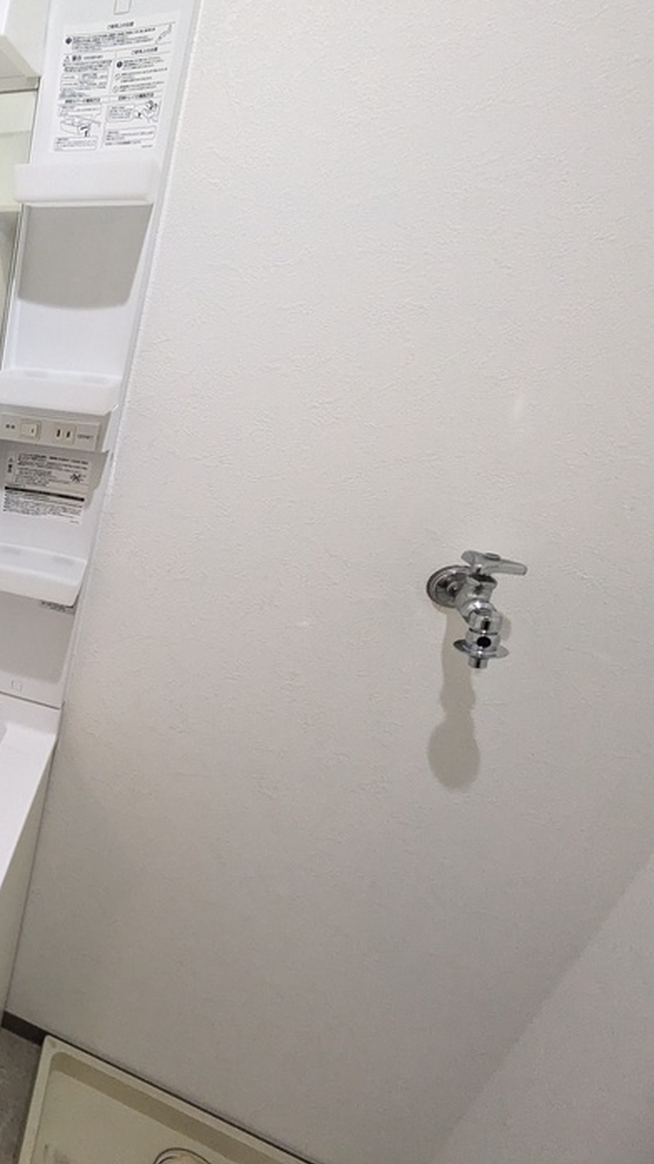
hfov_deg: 39.2
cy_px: 564
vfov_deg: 83.8
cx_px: -128
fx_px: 647
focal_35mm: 21
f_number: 2.2
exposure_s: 1/60
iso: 449
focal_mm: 1.83
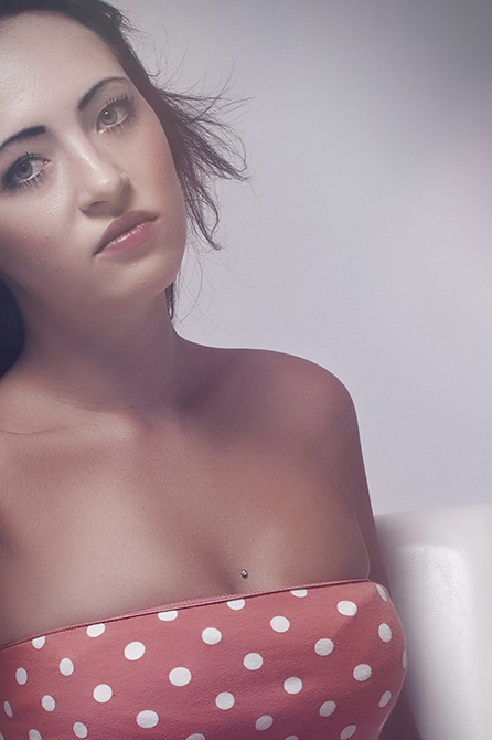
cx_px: 203
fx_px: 3673
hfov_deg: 7.7
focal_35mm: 179
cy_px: 762
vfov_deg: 11.4
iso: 200
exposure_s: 1/500
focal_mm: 50
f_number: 11
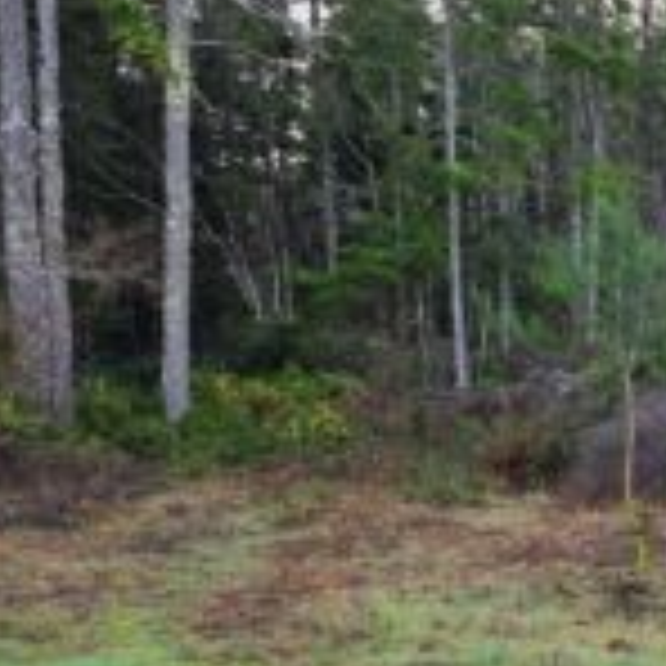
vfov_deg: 30.8
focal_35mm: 55
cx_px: 850
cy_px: 454
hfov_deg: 26.6
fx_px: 1197
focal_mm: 6.3
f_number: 1.7
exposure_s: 1/359
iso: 32
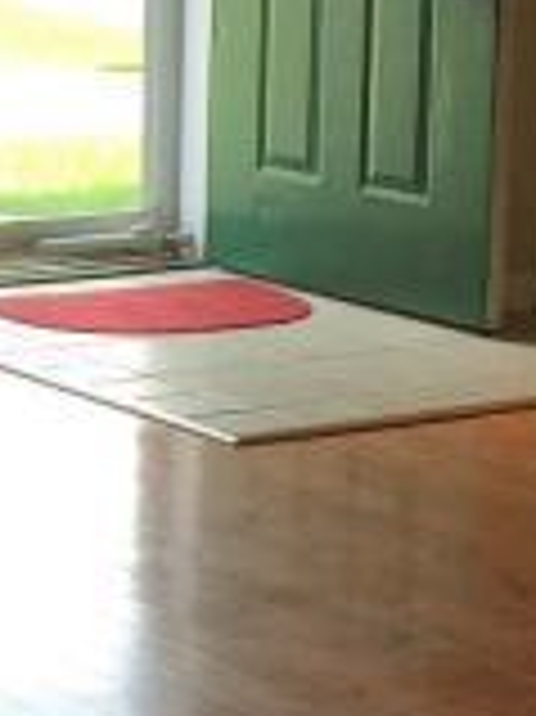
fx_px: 2894
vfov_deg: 14.1
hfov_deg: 10.2
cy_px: 243
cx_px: -266
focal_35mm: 140
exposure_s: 1/120
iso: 32
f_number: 2.2
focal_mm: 4.15
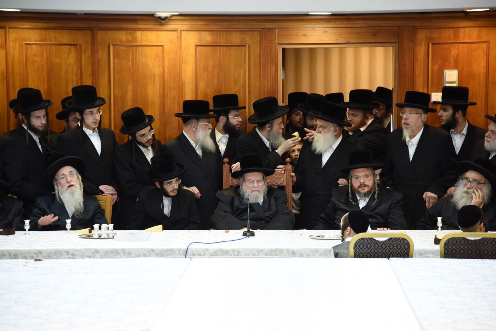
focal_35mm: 120
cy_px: 166
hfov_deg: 17.1
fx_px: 1654
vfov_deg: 11.4
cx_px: 248
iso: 1600
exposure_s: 1/100
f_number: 4
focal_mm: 120
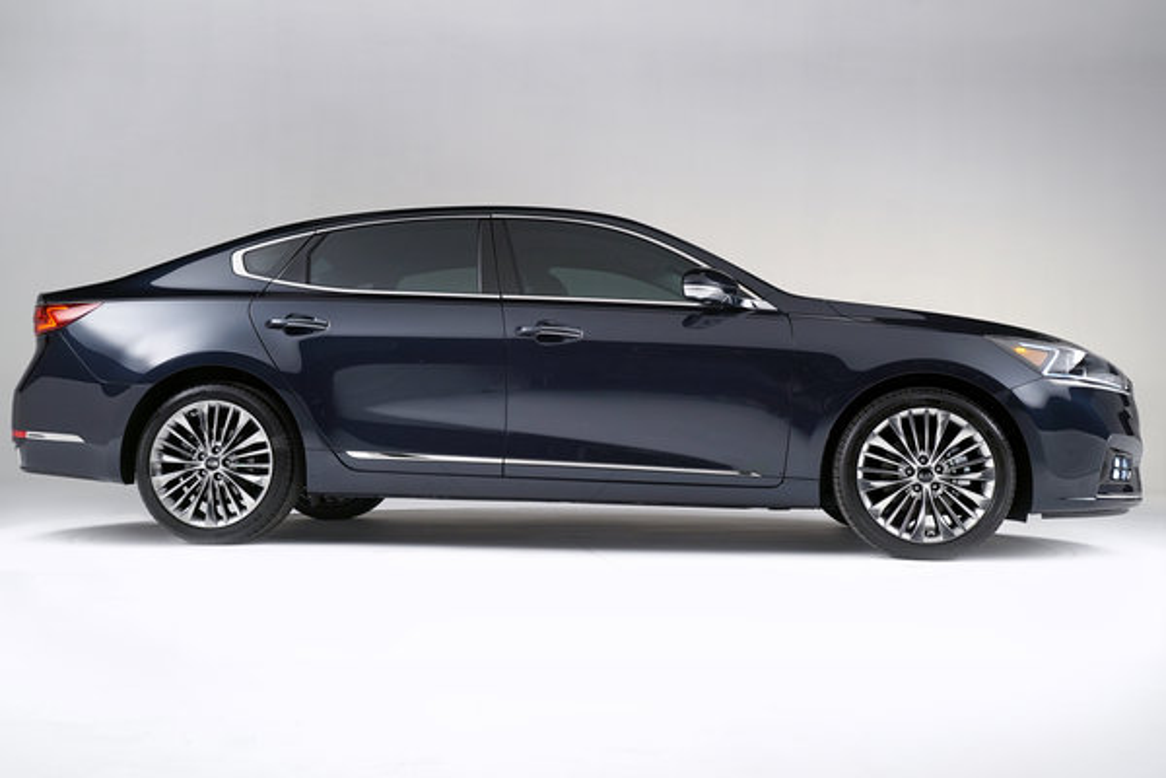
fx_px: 1198
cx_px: 583
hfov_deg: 51.9
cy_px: 389
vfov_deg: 35.9
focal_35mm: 37
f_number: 4.5
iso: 640
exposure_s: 1/160
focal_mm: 37
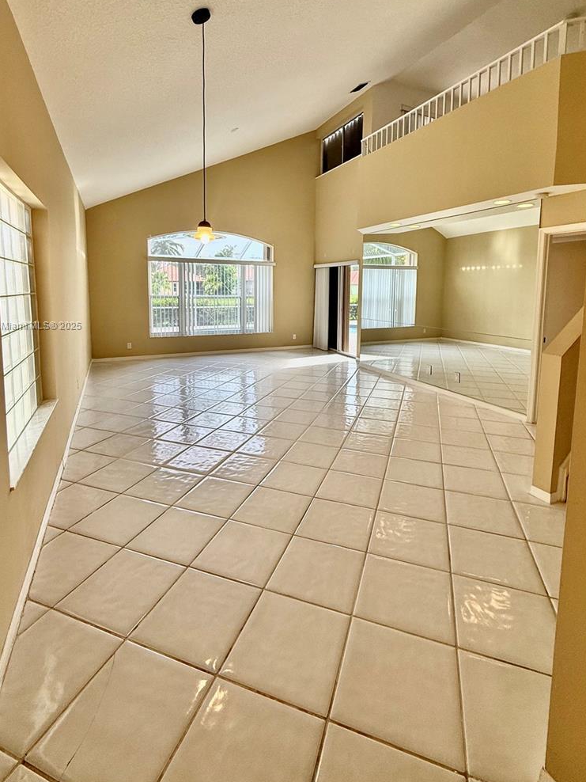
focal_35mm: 17
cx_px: 292
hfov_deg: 74.7
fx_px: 384
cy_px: 326
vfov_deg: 90.2
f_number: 2.2
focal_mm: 2.22
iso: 80
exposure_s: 1/120
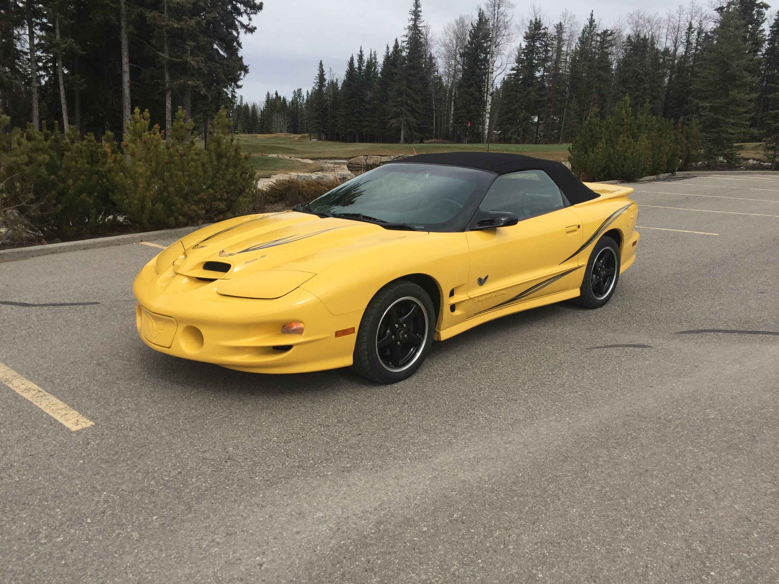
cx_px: 390
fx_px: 653
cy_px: 292
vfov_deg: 48.2
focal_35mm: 29
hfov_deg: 61.7
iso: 32
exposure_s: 1/2083
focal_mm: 4.15
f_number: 2.2
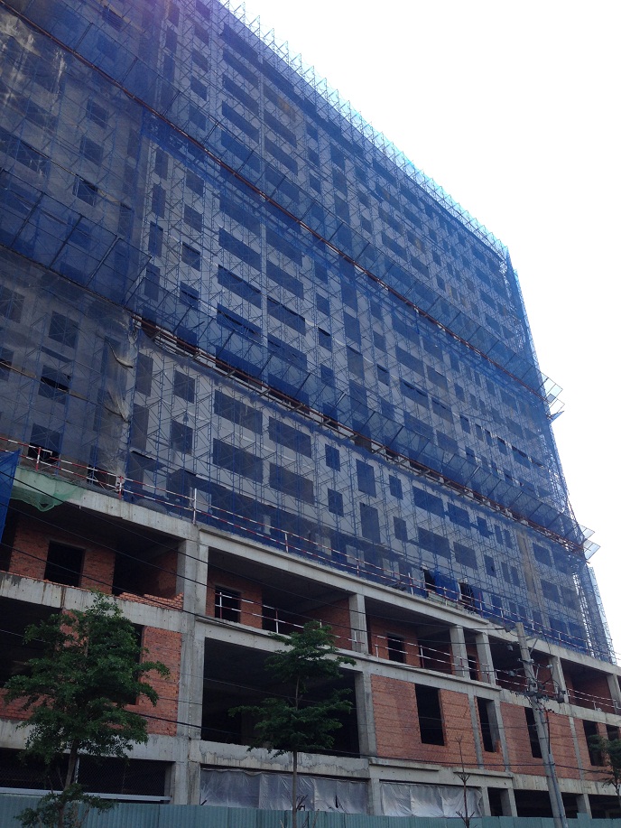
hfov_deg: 43.0
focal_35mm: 33
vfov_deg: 55.3
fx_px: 789
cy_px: 414
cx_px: 310
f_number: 2.4
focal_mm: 4.12
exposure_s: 1/376
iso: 50
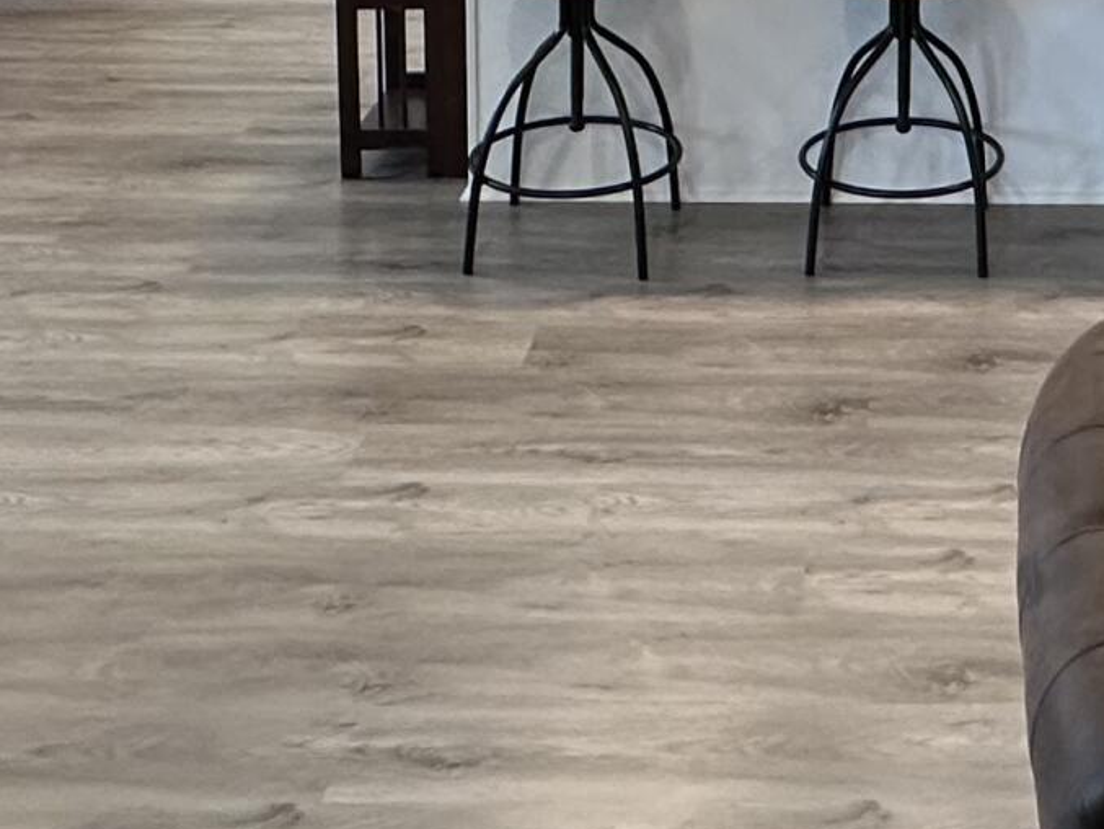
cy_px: -315
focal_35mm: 62
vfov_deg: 21.0
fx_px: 1978
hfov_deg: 29.6
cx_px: 1037
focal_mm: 2.22
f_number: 2.2
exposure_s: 1/120
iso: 250
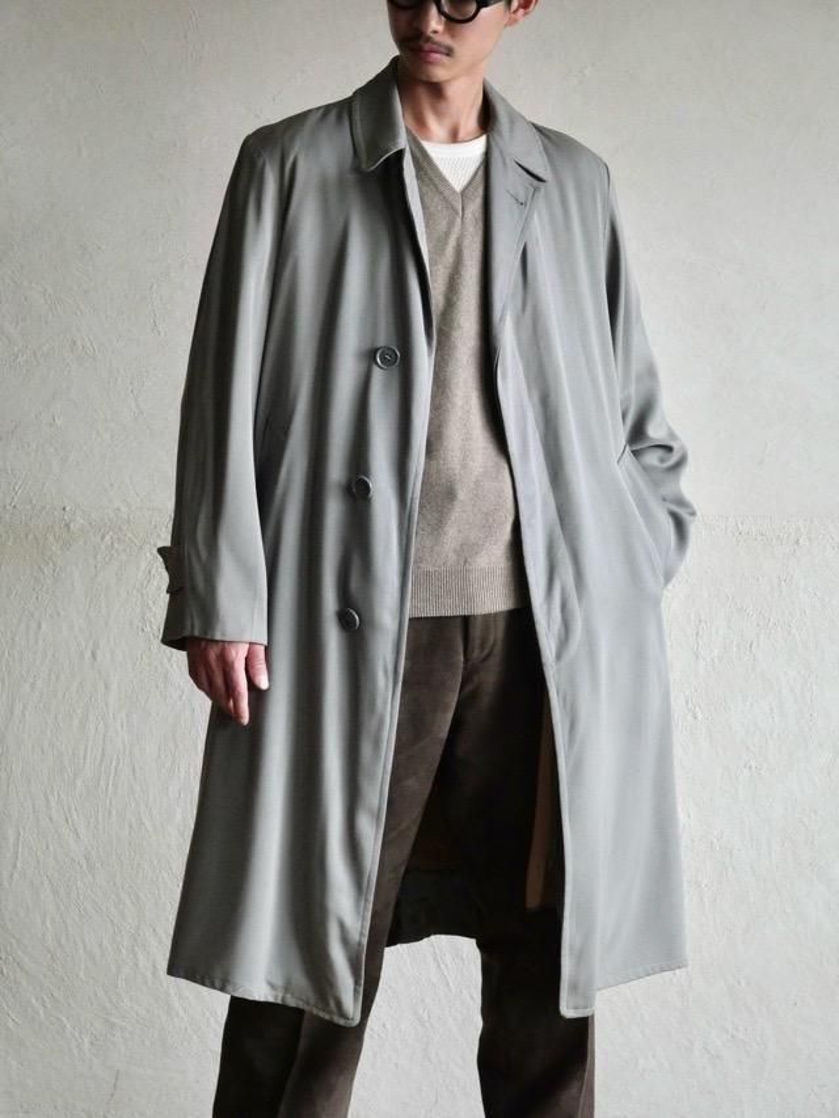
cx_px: 420
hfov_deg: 18.4
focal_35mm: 80
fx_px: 2585
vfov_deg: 24.4
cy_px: 559
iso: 3200
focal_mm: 40
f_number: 3.9
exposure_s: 1/50
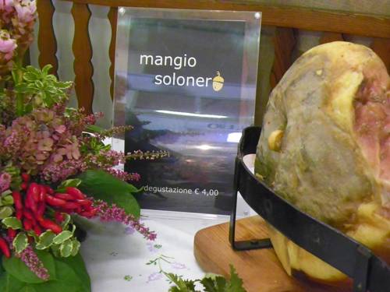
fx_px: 845
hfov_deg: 26.0
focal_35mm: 75
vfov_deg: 19.6
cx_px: 195
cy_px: 146
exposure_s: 1/40
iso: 640
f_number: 4
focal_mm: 13.4
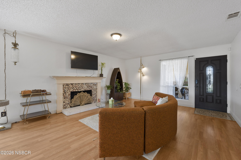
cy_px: 80
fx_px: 100
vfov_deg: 77.3
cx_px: 120
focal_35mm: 15
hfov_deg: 100.4
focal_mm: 15
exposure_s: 1/4
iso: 500
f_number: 7.1
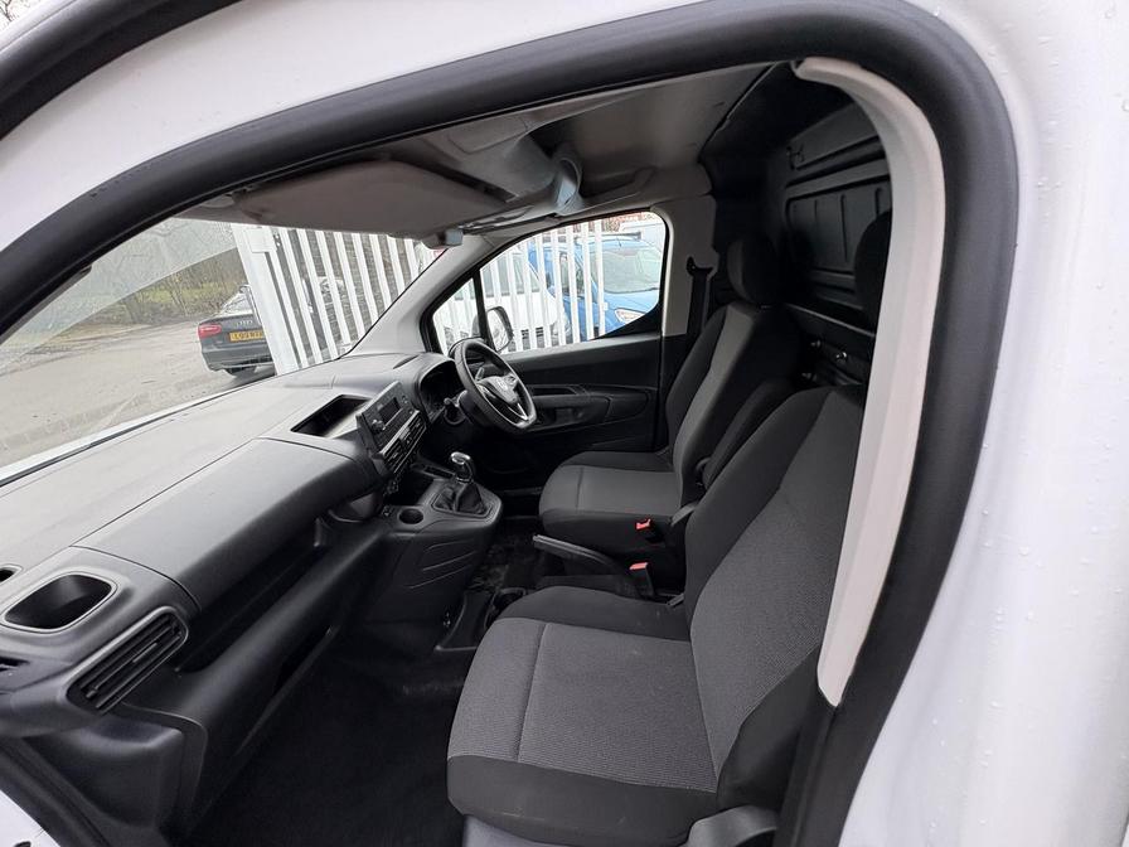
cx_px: 564
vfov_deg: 85.7
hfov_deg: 102.1
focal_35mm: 14
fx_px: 457
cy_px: 424
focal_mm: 2.22
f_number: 2.2
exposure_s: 1/99
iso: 80
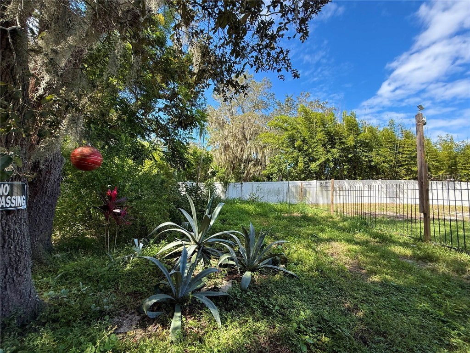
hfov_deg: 102.1
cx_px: 235
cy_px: 176
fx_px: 190
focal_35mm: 14
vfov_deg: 85.7
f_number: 2.2
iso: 64
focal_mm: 2.22
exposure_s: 1/451
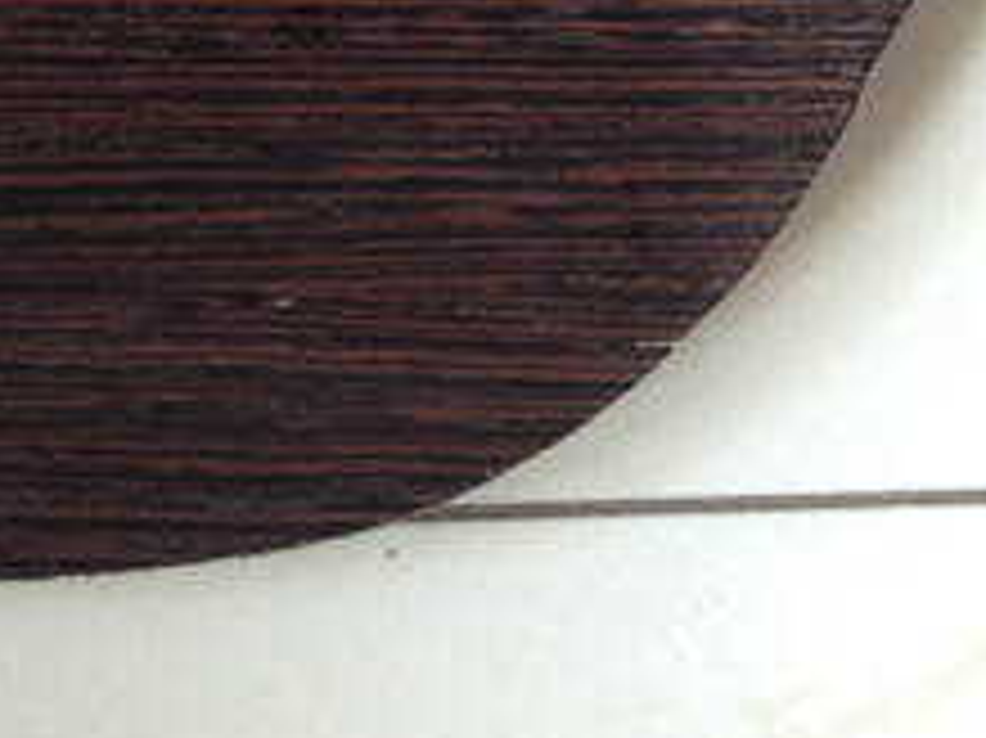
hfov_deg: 15.4
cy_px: -472
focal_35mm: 128
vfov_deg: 11.0
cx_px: 342
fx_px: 3644
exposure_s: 1/20
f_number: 2.4
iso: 64
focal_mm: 4.28
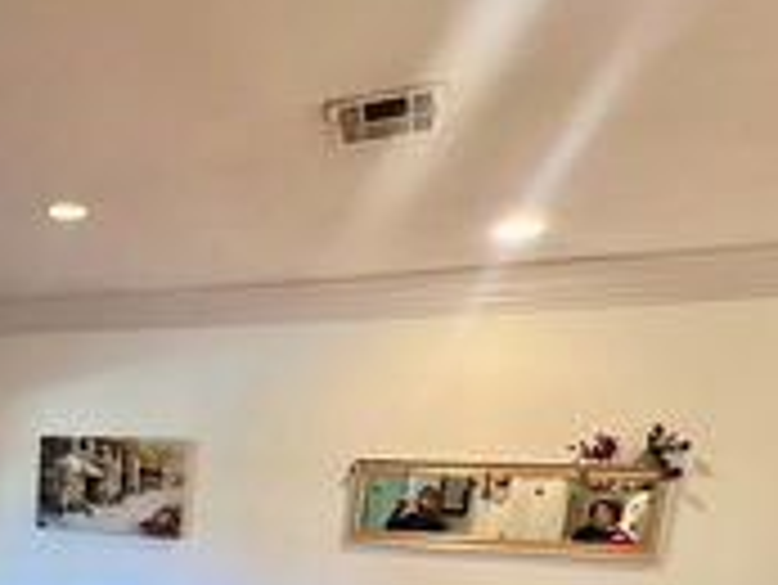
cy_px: 626
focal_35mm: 32
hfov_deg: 48.1
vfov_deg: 37.8
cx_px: 20
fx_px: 720
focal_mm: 1.57
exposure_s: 1/60
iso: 250
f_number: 1.8
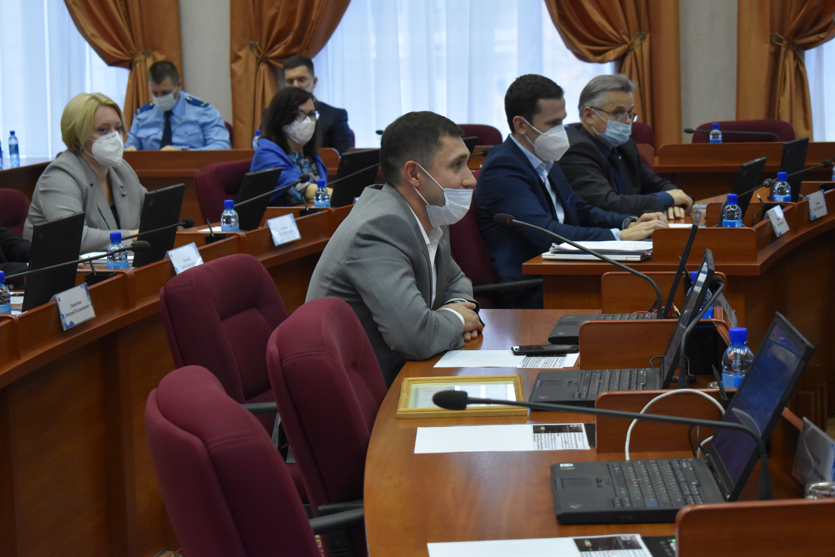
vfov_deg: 16.6
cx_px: 418
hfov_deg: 24.6
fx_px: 1913
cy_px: 278
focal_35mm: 82
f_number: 5.6
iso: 3200
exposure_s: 1/100
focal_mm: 55
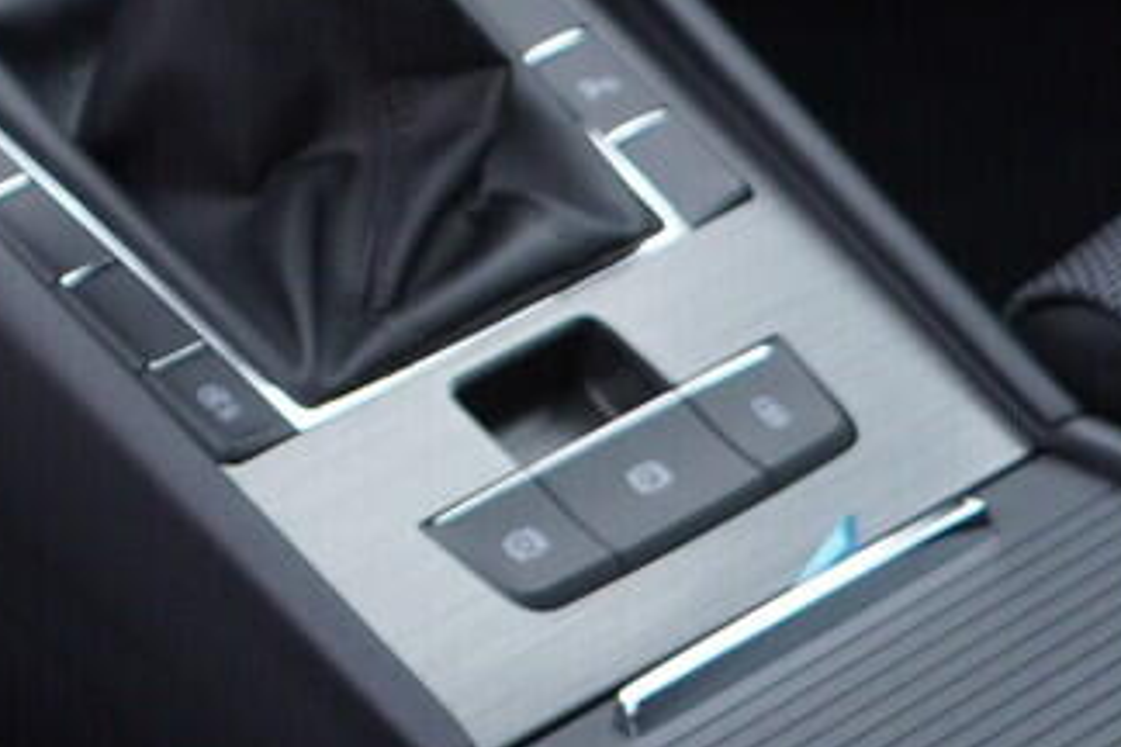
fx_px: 4982
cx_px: -1270
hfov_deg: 11.3
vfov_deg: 8.2
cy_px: -674
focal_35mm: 160
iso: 200
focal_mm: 24
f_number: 2.8
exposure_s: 1/40
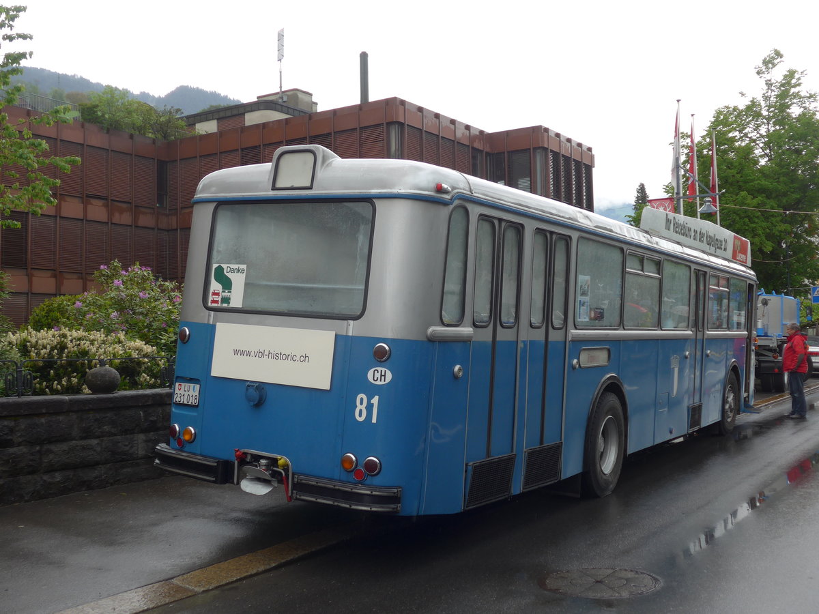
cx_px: 410
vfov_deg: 36.8
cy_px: 307
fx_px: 923
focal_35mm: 39
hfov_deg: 47.9
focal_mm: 8
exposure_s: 1/250
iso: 80
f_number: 2.8
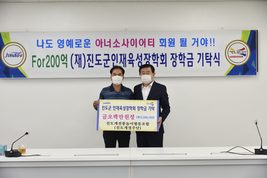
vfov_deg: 21.9
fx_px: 460
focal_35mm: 62
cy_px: 89
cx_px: 134
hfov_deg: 32.4
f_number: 5
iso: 800
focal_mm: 62
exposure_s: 1/125
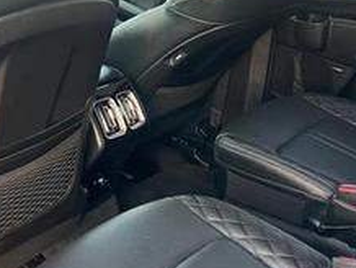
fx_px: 618
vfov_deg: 24.4
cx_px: 105
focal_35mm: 60
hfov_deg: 31.8
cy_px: 105
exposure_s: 1/60
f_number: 1.5
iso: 160
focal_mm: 5.7
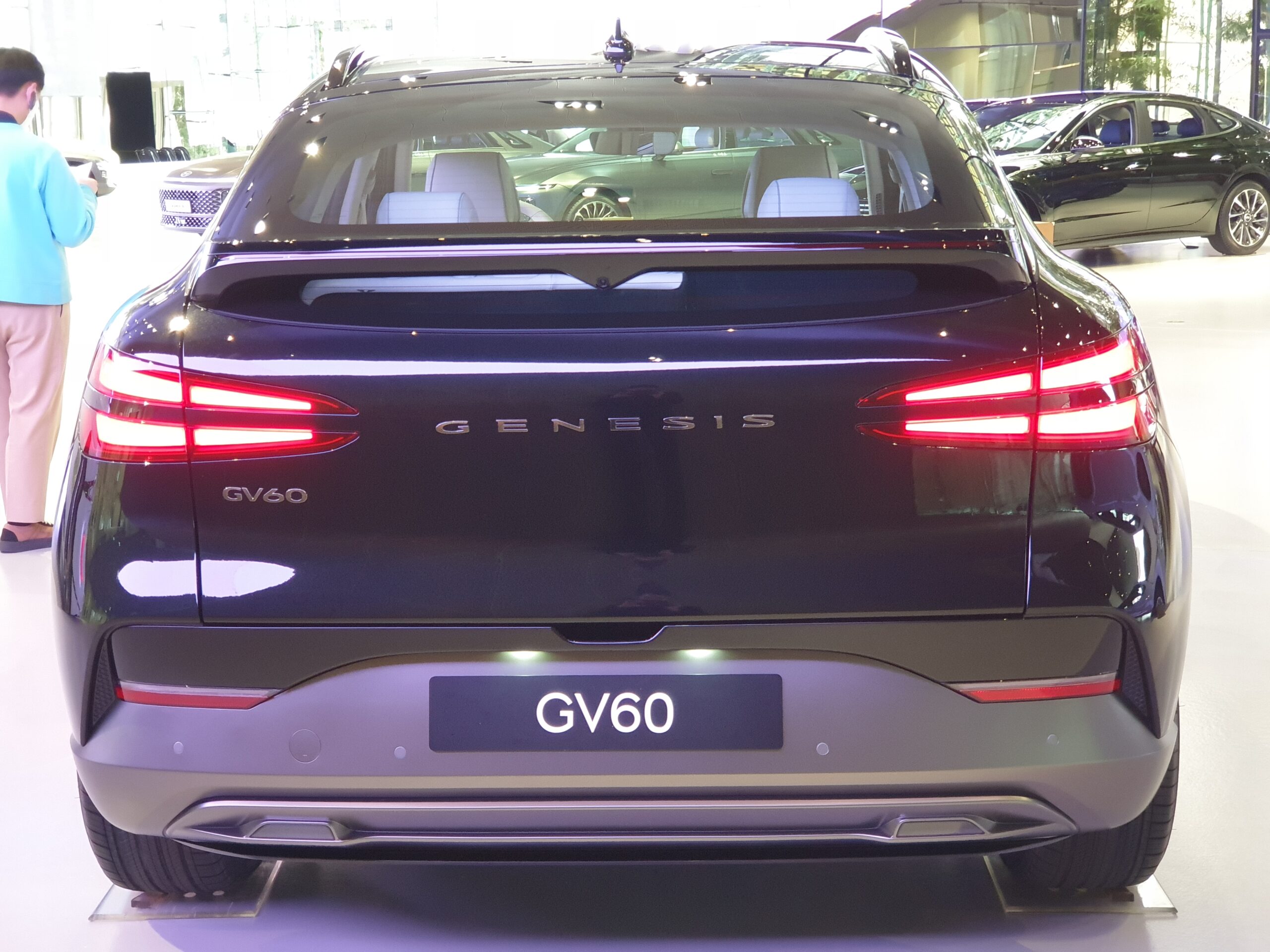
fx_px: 1908
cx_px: 635
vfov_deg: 28.0
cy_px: 476
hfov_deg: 36.8
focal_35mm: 52
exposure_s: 1/30
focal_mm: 6
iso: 320
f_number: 2.4
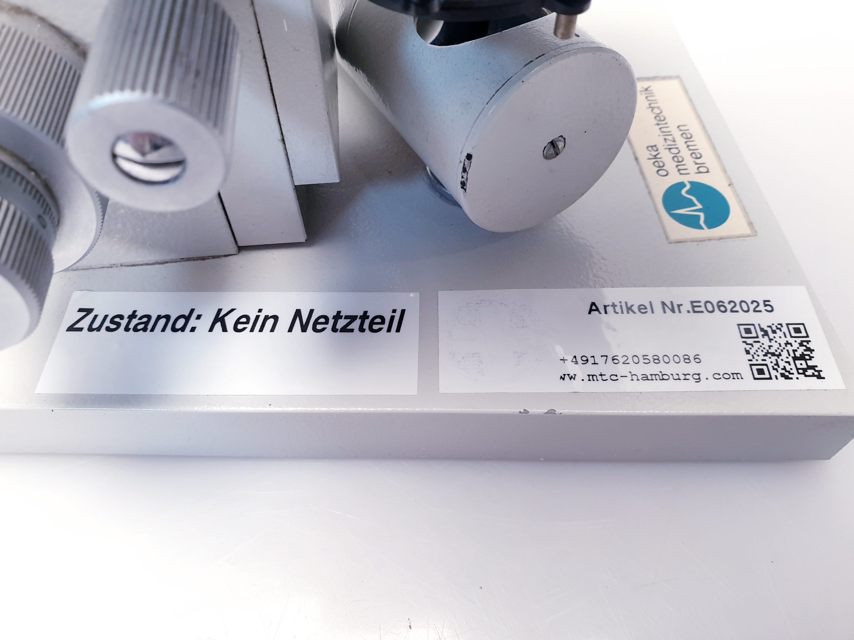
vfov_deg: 53.1
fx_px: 641
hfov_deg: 67.3
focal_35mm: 26
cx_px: 427
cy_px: 320
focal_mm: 4.3
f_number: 2.4
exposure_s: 1/50
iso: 160
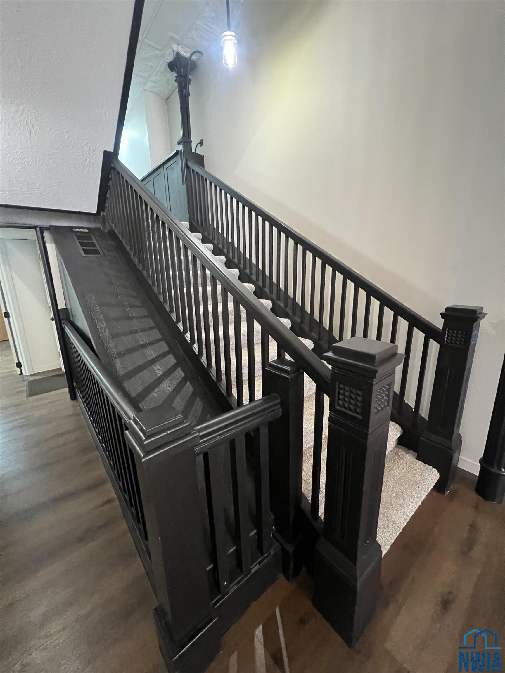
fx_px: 253
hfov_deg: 89.9
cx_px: 252
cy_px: 336
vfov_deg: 106.2
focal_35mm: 13
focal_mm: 1.57
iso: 1250
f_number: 1.8
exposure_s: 1/40
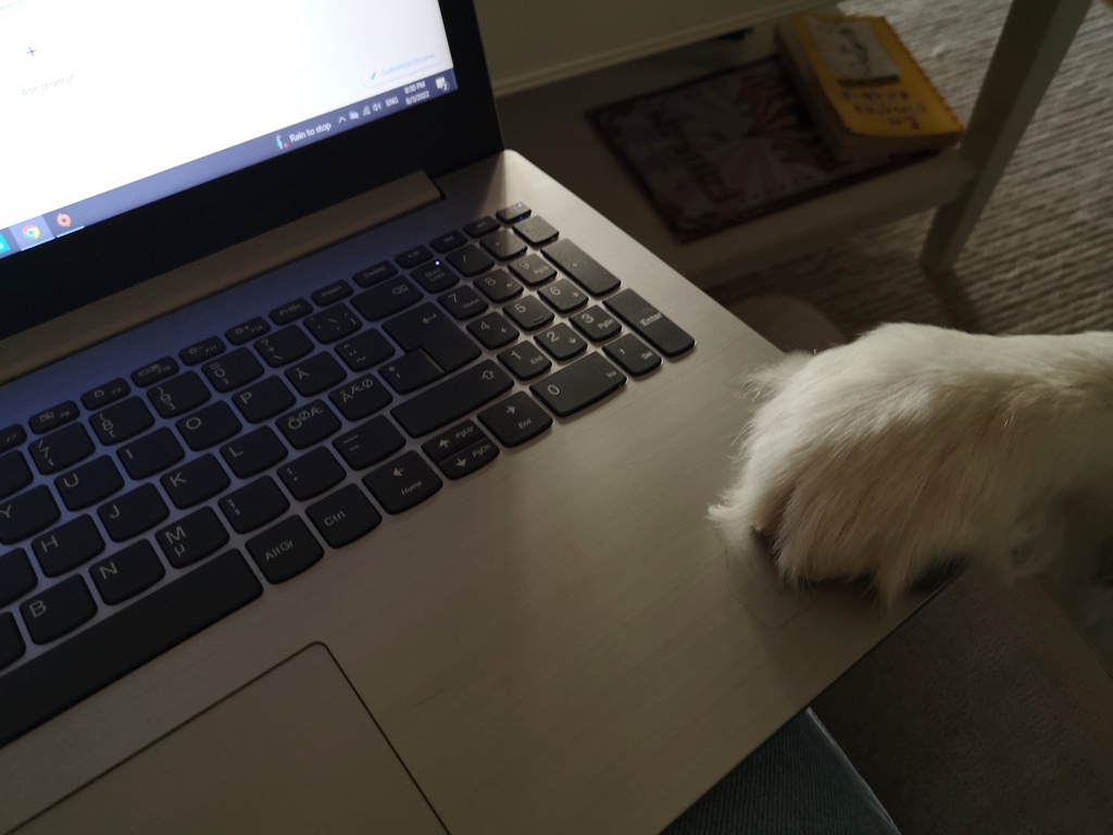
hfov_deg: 65.3
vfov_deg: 51.4
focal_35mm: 27
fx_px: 868
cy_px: 418
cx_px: 556
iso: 125
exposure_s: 1/40
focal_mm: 5.58
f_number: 1.8
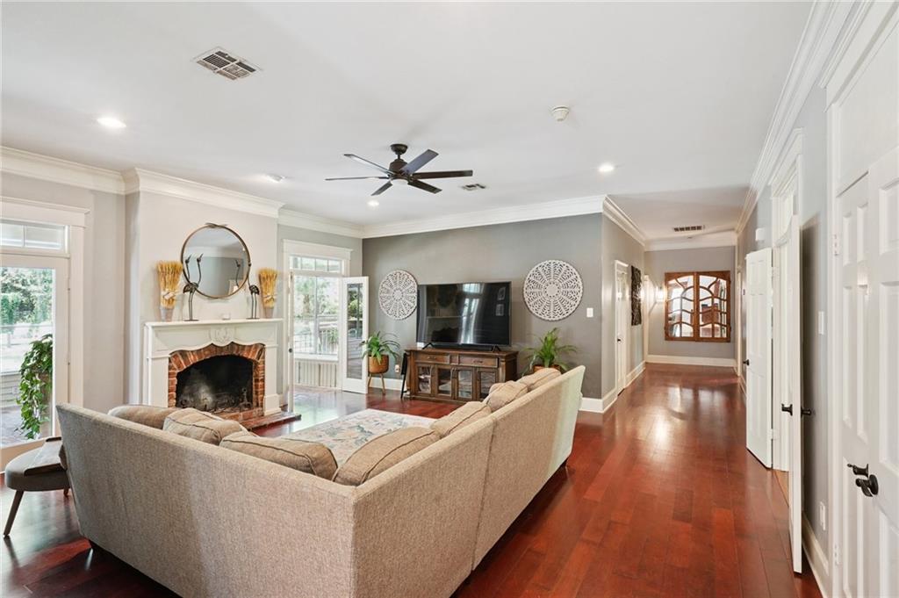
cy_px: 299
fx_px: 424
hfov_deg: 93.3
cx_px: 450
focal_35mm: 17
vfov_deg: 70.3
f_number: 11
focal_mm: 17
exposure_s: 1/3.33
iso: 800
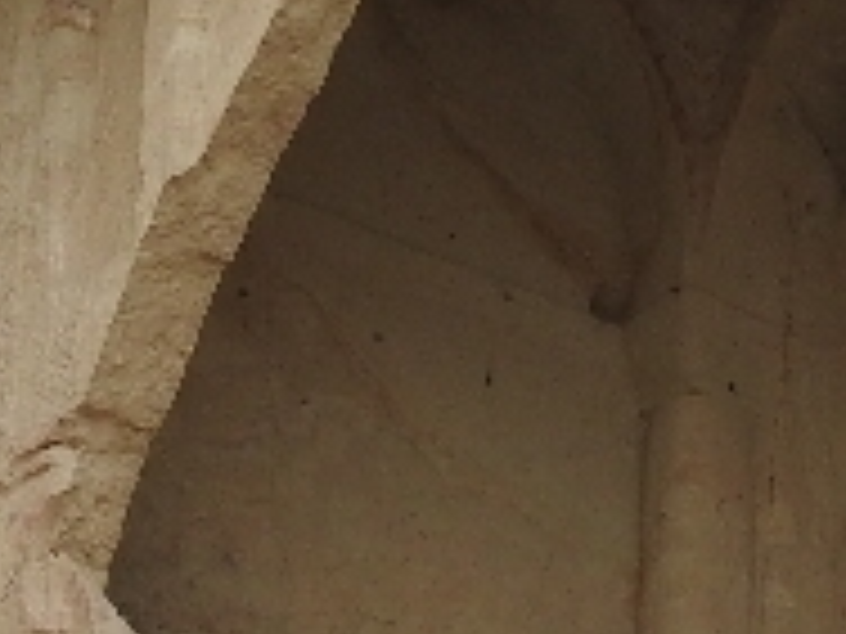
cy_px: 193
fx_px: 7039
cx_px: 1008
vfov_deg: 5.2
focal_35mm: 288
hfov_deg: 6.8
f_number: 4
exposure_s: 1/200
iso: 100
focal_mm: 8.1
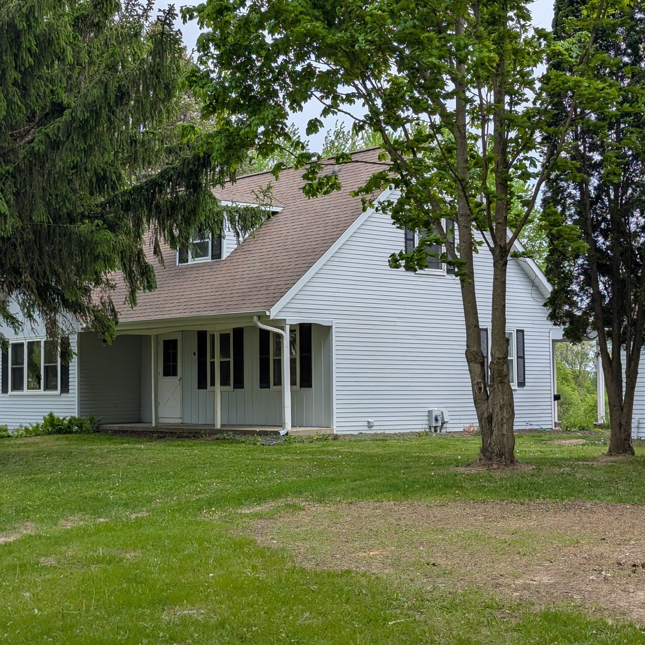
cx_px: 298
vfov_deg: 29.1
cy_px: 314
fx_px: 1244
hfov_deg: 29.1
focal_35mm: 59
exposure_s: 1/1689
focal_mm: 6.81
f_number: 1.85
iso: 44
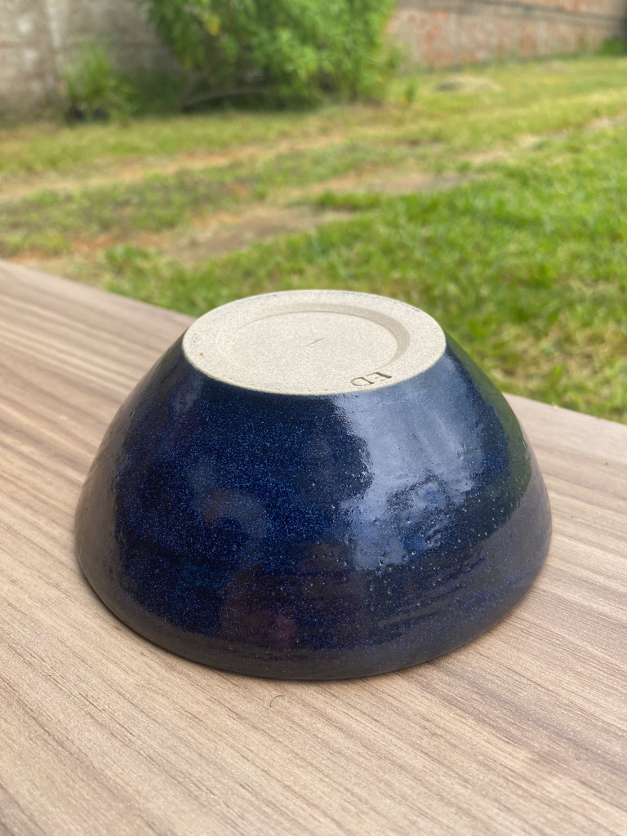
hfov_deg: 54.9
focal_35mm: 25
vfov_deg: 69.4
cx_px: 314
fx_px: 604
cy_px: 418
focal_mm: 4.2
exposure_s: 1/1412
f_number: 1.8
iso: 32
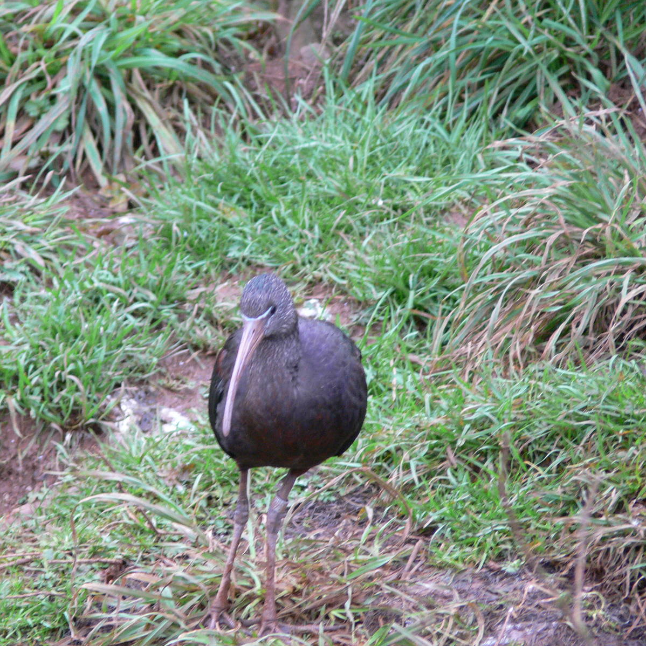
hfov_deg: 3.5
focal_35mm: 496
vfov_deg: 3.5
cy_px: 323
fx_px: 10472
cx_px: 267
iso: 160
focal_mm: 88.8
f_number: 3.7
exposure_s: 1/30
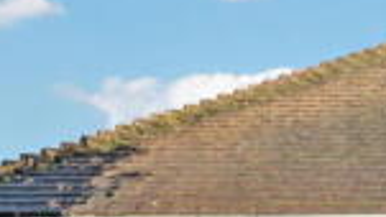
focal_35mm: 127
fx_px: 1300
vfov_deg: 8.9
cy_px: 458
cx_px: 461
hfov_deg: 16.2
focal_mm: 28
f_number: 8
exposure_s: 1/1000
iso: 640
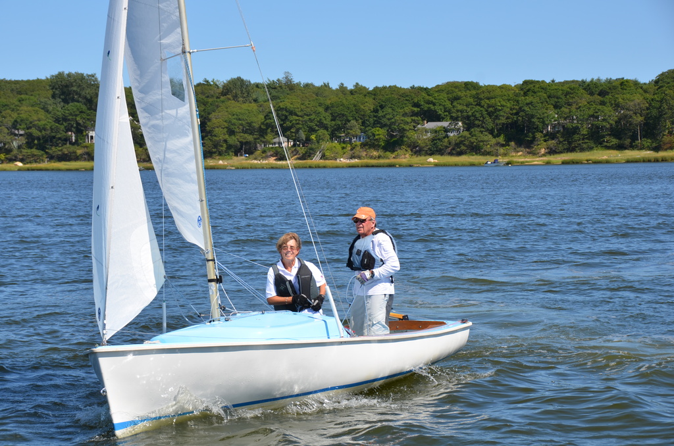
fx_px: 1737
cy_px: 223
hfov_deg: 22.0
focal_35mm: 93
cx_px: 337
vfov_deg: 14.6
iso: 100
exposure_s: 1/320
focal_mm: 62
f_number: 9
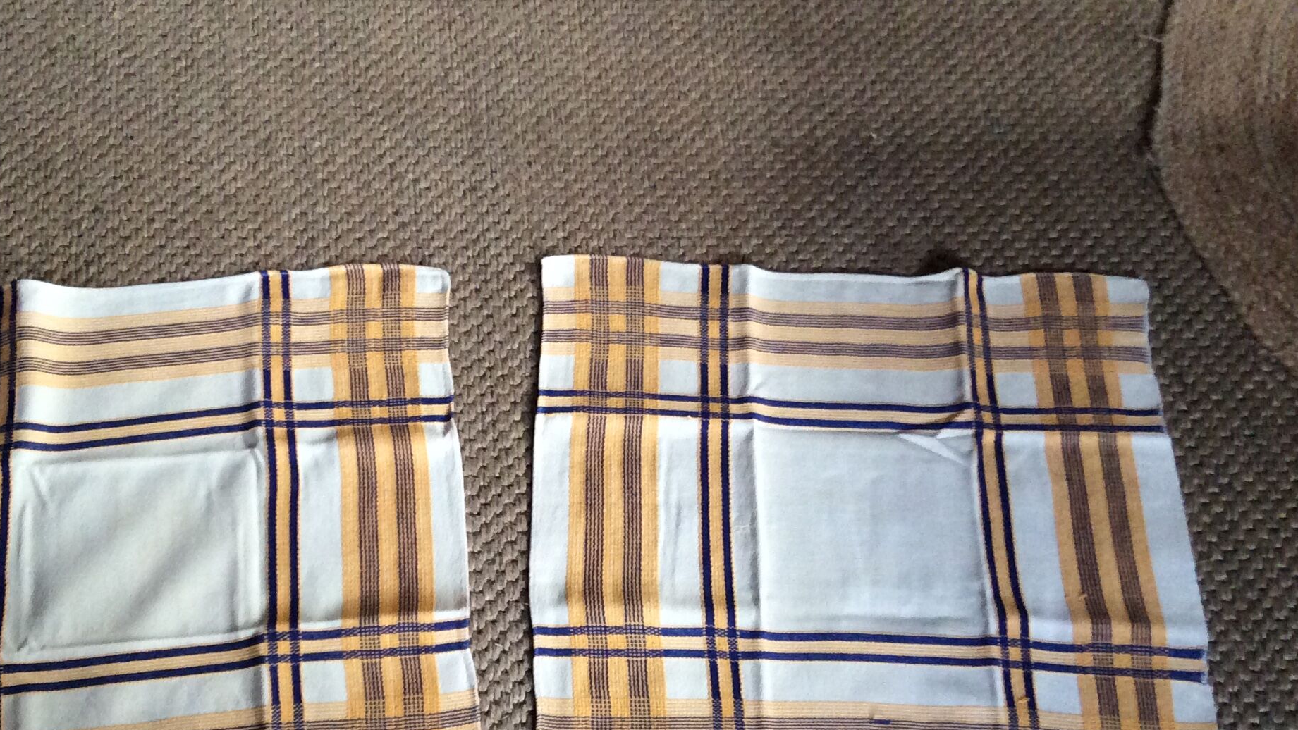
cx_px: 464
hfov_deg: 41.7
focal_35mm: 49
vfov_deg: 24.1
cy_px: 558
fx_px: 1687
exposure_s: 1/25
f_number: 2.4
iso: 160
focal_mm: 3.3
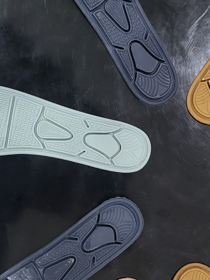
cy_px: 185
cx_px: 175
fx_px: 494
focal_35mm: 61
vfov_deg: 31.5
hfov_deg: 23.6
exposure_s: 1/25
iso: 640
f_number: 1.8
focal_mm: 5
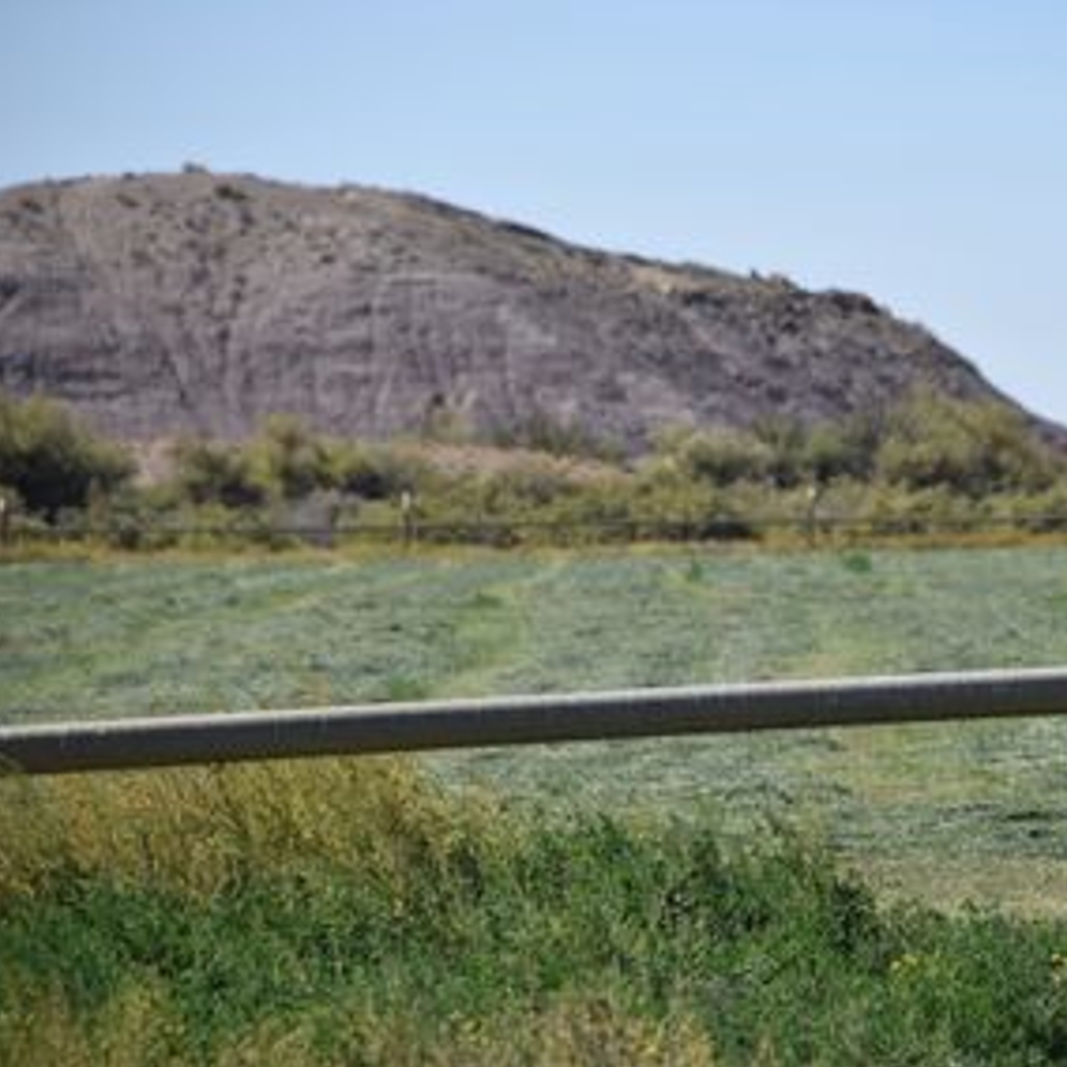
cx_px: 780
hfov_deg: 5.5
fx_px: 11112
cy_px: 532
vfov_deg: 5.5
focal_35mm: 319
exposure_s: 1/500
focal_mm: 165
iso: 100
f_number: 6
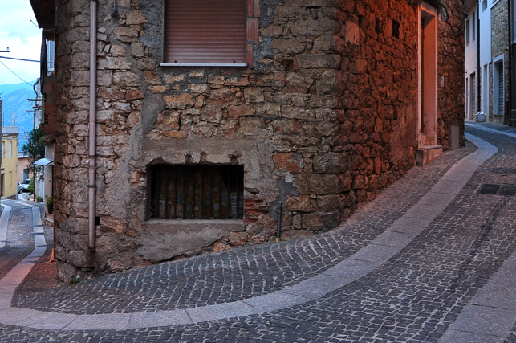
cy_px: 111
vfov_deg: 30.8
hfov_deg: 45.0
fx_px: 616
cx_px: 189
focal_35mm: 43
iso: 400
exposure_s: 1/40
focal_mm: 18
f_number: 3.5
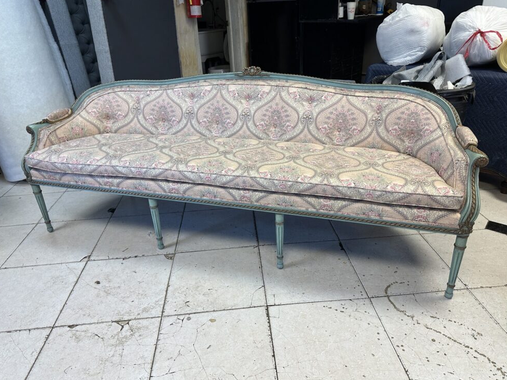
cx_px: 258
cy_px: 187
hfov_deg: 69.4
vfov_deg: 54.9
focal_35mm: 25
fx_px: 366
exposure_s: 1/120
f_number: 1.78
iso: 160
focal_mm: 6.86
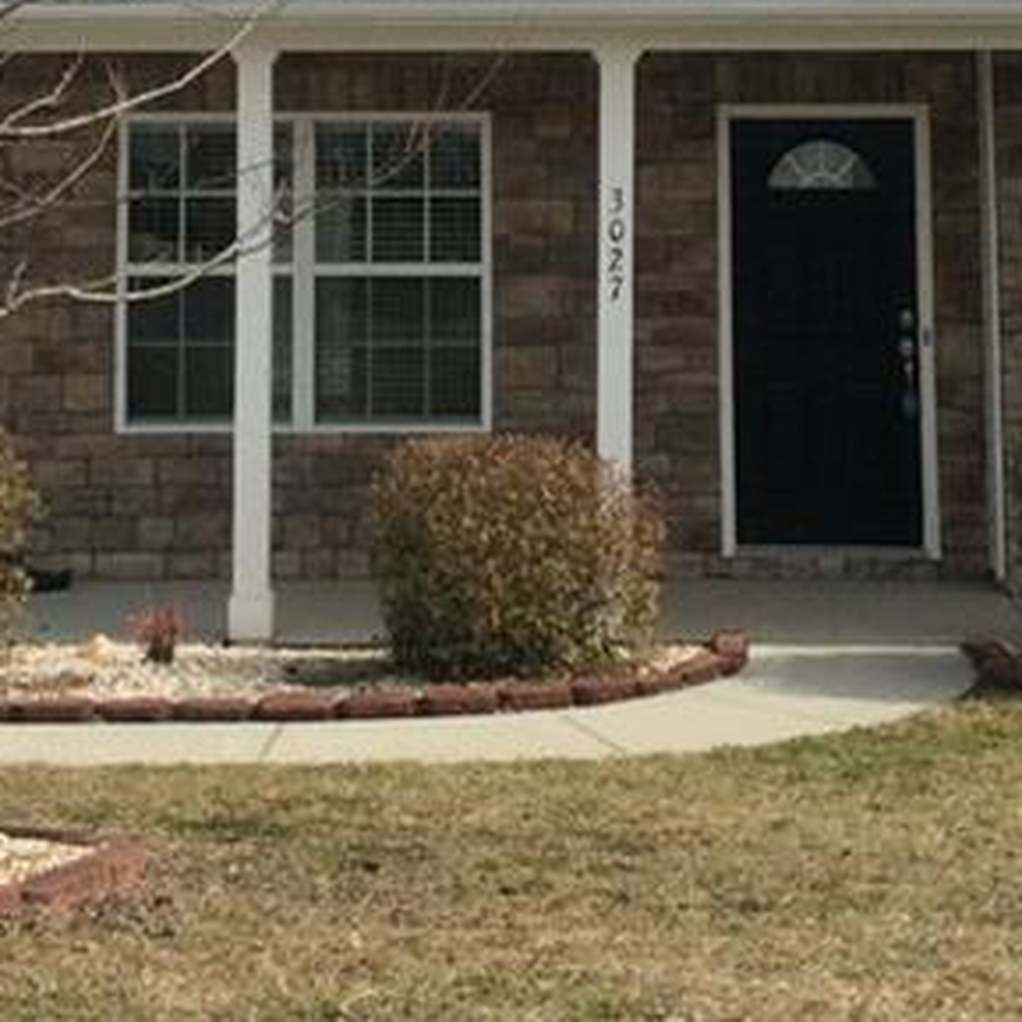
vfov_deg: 16.6
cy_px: -226
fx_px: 3340
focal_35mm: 100
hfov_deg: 17.4
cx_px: 428
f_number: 2.4
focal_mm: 3.3
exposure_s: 1/1431
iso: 32
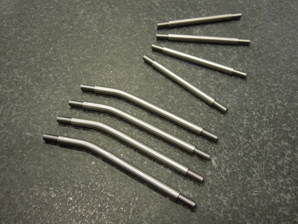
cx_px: 149
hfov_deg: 52.6
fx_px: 301
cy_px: 112
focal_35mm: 35
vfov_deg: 40.7
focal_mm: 6.3
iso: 400
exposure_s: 1/30
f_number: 3.7
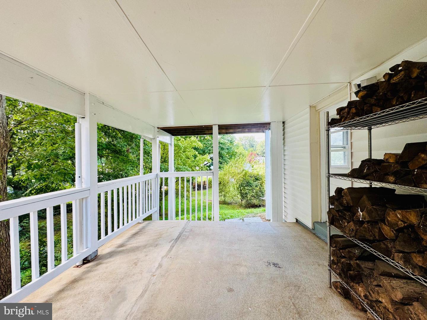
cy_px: 160
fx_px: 173
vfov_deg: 85.7
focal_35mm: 14
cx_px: 214
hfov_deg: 102.1
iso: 50
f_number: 2.2
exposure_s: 1/99
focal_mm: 2.22
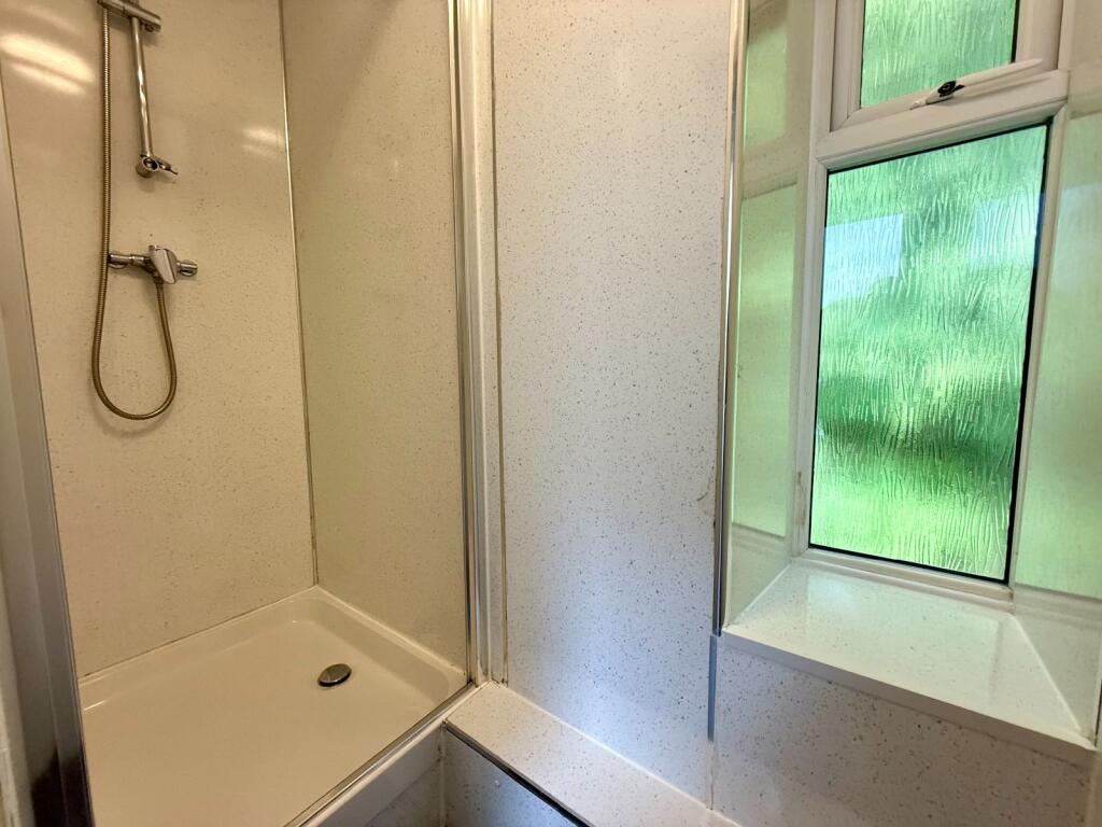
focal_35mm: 14
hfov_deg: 102.1
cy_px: 414
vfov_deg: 85.7
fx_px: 446
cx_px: 551
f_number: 2.2
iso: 250
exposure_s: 1/100
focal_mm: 2.22
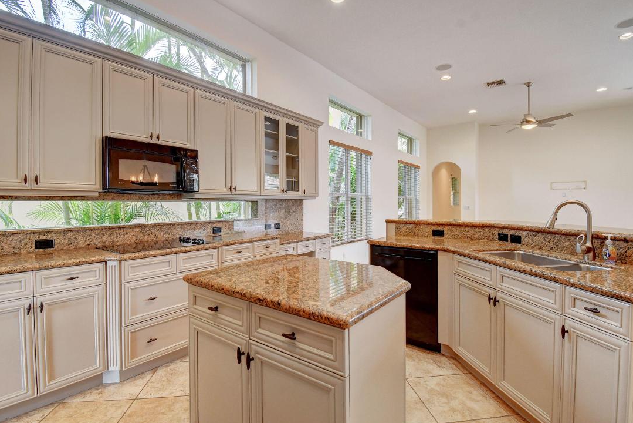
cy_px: 205
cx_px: 318
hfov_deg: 96.7
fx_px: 281
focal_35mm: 16
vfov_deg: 73.8
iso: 400
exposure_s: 1/15
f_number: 8
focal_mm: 10
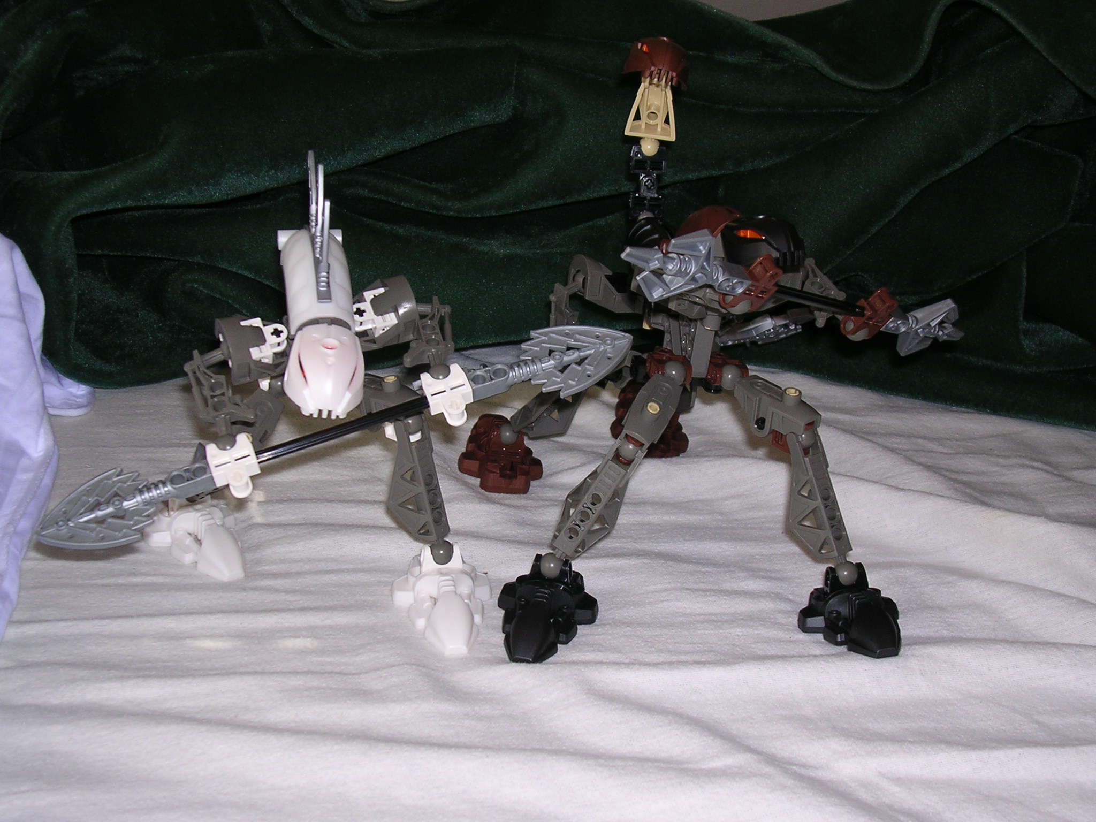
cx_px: 548
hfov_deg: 41.2
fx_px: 1456
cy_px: 411
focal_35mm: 46
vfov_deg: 31.5
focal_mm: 7.1
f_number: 3
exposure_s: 1/60.1
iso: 100
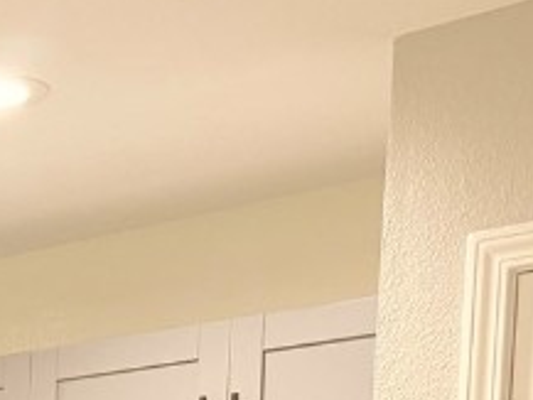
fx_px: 1741
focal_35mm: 113
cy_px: 768
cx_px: -562
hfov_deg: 14.3
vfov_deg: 11.9
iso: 125
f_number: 1.78
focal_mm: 6.76
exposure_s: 1/60
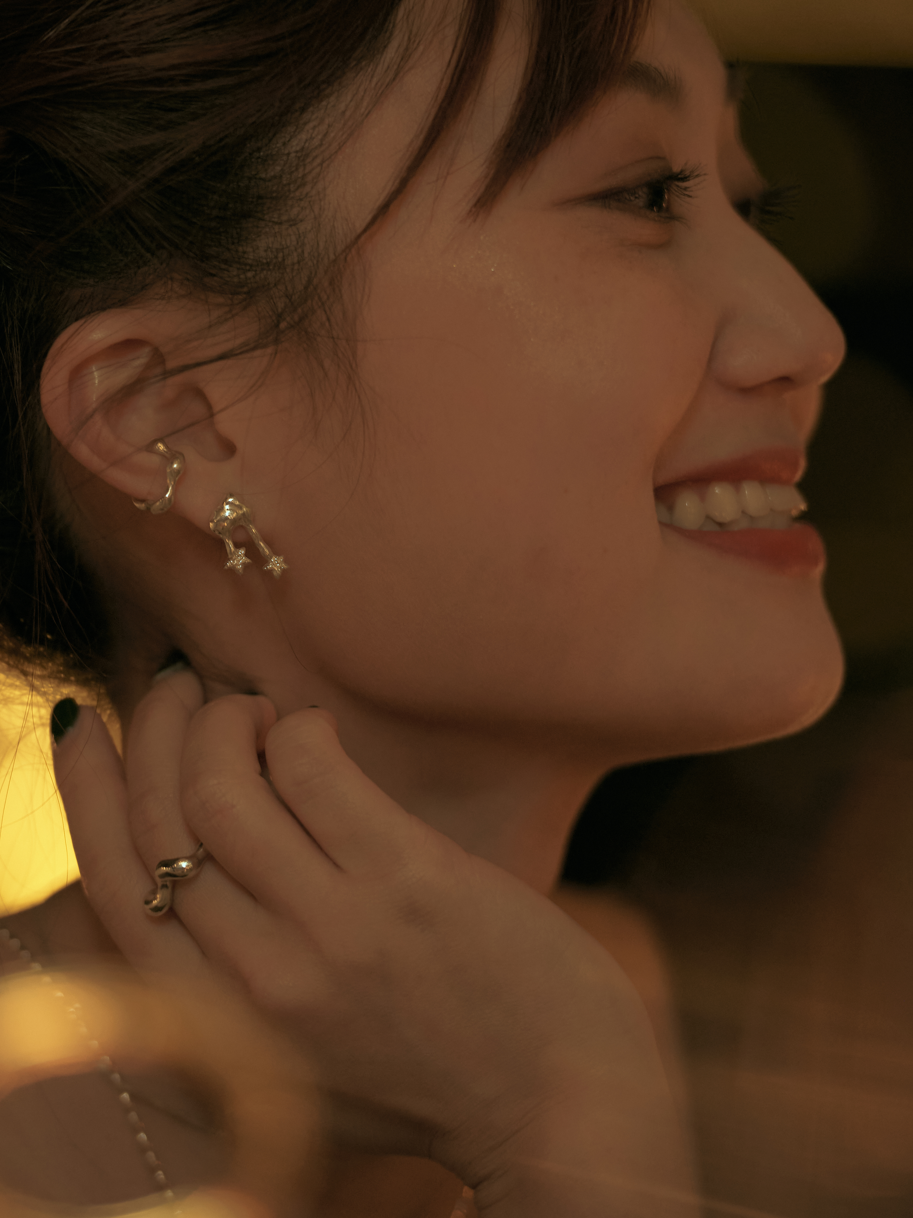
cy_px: 576
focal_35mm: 271
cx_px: 356
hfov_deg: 5.5
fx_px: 9529
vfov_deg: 7.3
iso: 2000
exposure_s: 1/160
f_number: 2.8
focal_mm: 200
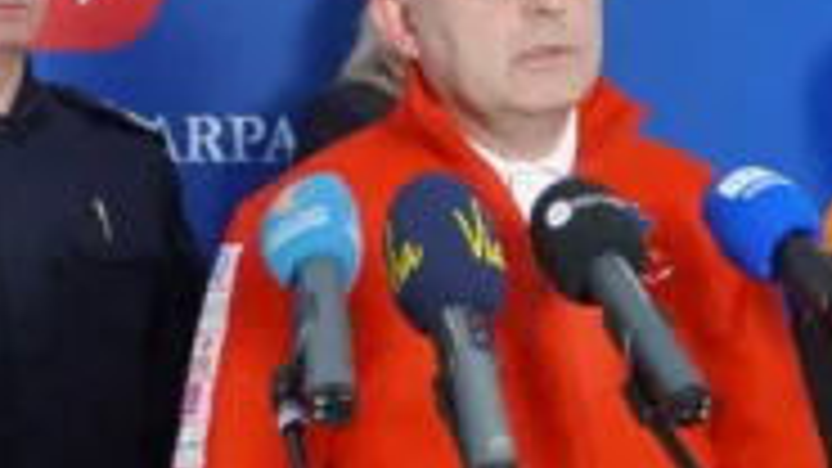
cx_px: 211
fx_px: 3800
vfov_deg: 7.0
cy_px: 356
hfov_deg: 12.5
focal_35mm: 172
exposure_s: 1/160
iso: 5000
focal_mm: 45
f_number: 4
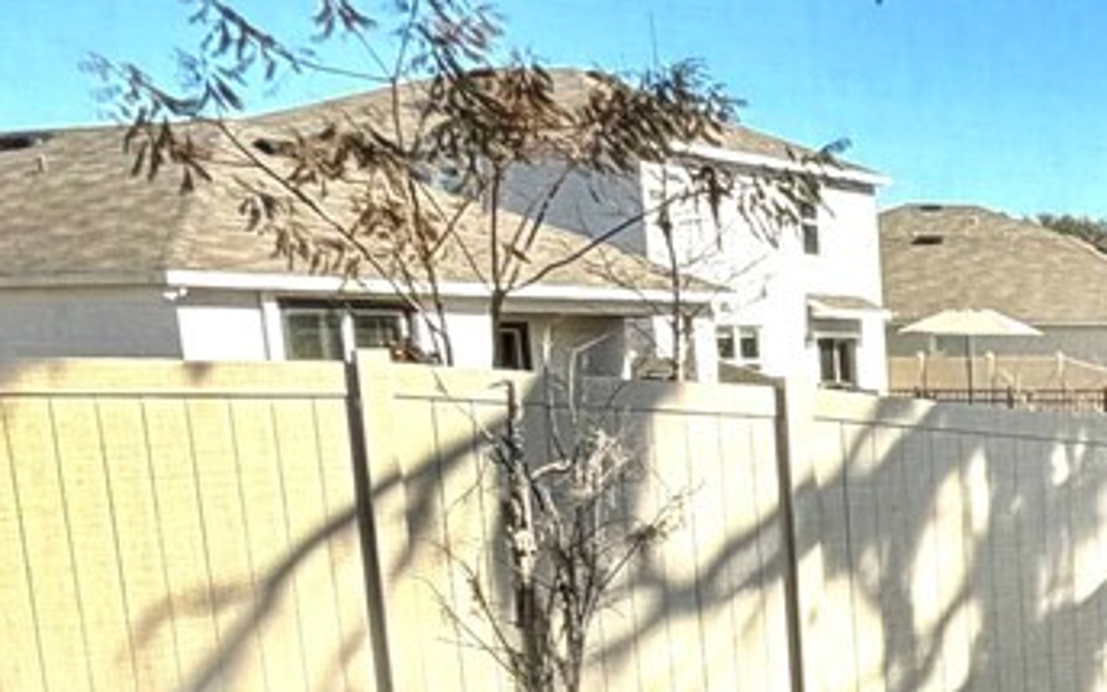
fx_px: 2082
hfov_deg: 25.0
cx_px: 1509
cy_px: 798
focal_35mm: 69
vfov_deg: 18.1
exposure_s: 1/502
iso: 50
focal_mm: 2.22
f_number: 2.2
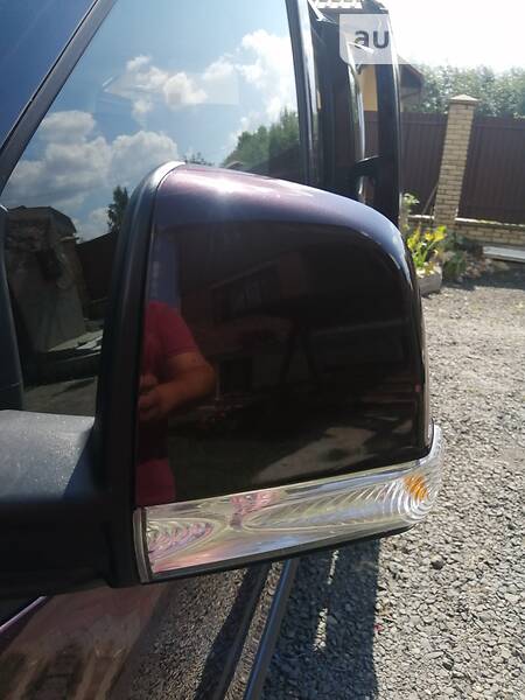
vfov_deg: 67.3
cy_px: 350
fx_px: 526
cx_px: 262
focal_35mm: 26
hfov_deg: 53.1
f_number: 1.8
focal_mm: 3.6
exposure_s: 1/1105
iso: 50
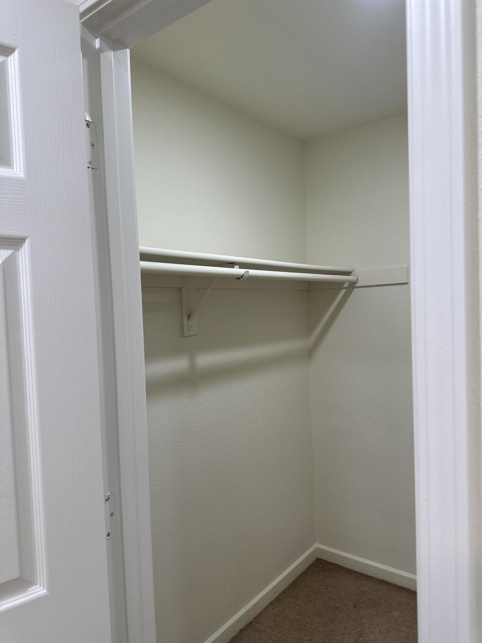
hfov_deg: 56.8
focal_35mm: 24
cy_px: 322
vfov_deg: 71.6
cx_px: 241
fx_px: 446
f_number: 1.78
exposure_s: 1/120
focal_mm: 6.86
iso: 125
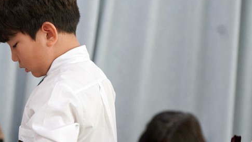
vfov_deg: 5.1
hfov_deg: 9.1
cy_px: 70
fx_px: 1584
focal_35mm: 237
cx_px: 22
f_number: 4
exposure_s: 1/160
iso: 1250
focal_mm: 122
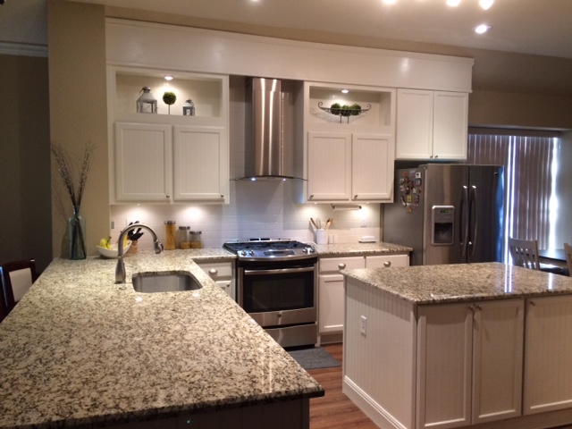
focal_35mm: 29
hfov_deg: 61.7
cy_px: 214
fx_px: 479
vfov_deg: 48.2
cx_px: 286
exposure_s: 1/30
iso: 125
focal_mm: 4.15
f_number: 2.2
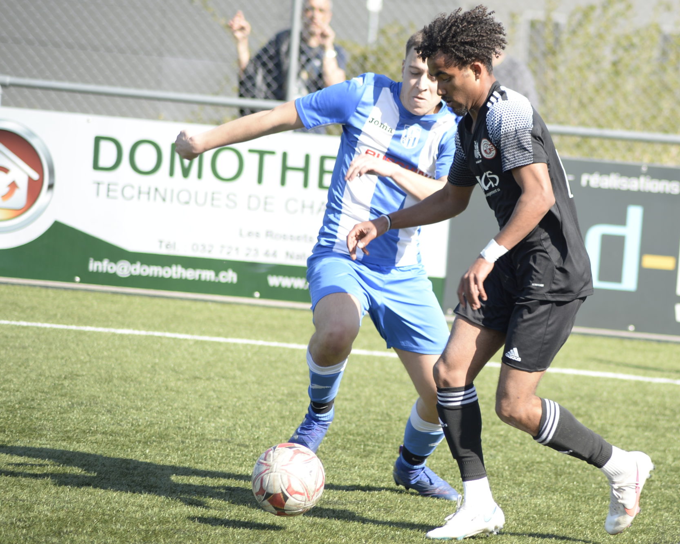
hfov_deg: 7.4
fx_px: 5232
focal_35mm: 260
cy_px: 233
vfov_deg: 5.9
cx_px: 510
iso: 250
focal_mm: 180
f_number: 4.5
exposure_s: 1/640
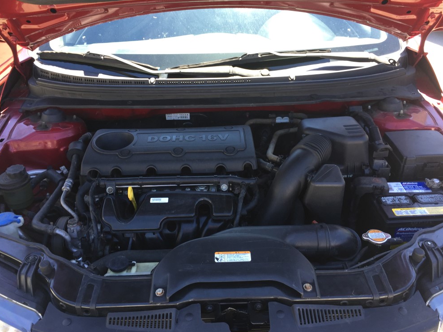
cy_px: 170
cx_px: 219
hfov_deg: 60.0
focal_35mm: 30
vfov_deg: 46.8
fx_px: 384
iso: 32
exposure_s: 1/120
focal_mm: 4.15
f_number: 2.2
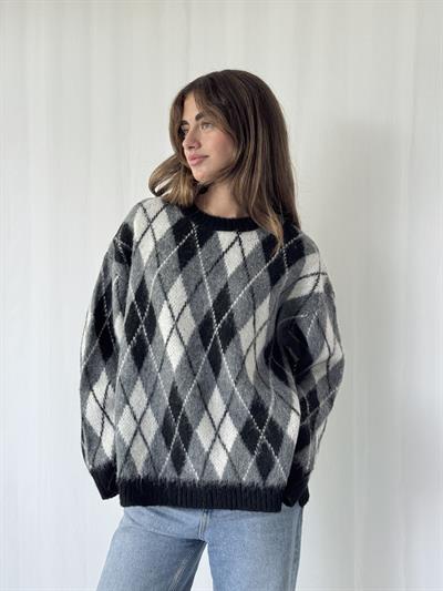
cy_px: 296
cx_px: 222
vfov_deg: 39.6
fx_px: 819
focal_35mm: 48
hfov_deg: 30.3
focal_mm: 6.76
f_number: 1.78
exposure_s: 1/121
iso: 100
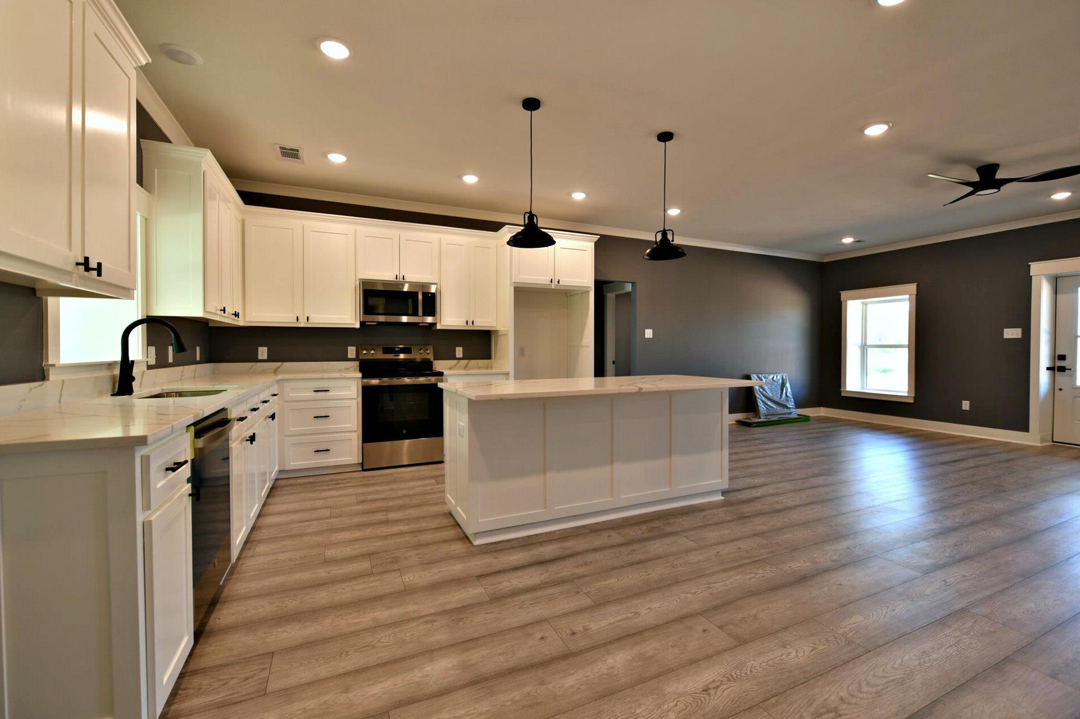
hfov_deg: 100.4
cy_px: 355
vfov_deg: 77.3
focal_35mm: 15
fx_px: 450
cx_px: 550
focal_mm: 14
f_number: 3.5
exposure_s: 1/50
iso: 160
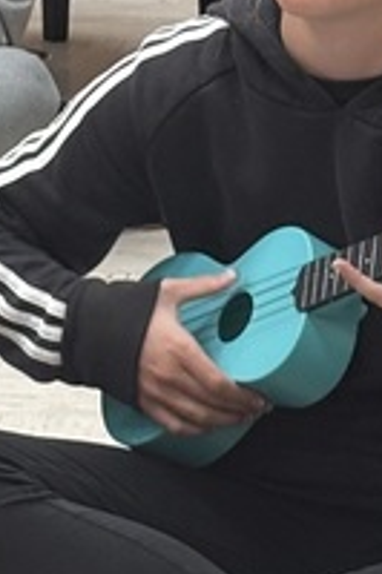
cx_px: -362
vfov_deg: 7.4
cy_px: 34
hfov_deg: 4.9
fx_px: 4416
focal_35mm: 277
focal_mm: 5.96
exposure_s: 1/60
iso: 80
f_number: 1.6
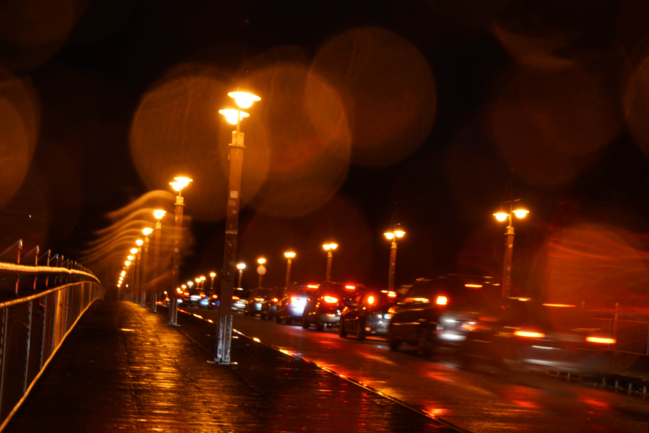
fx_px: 811
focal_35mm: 45
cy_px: 216
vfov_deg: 29.9
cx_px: 324
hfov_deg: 43.6
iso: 100
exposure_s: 1/1.6
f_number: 5.6
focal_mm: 30
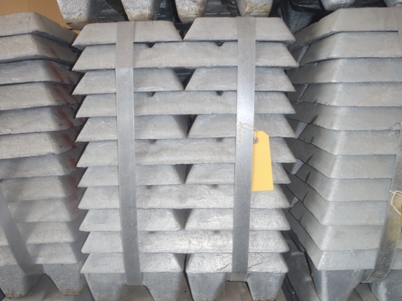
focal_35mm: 28
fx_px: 325
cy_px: 150
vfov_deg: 49.7
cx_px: 201
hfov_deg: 63.4
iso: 100
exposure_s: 1/30
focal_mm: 5
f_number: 3.5
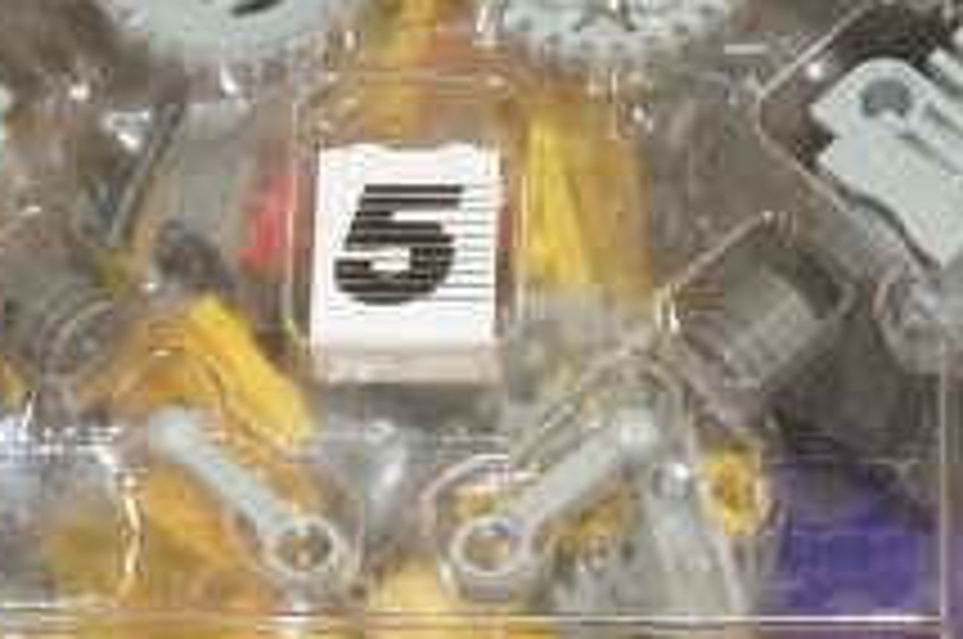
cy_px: 578
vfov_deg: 6.4
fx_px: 5743
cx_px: 1228
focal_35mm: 215
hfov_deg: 9.4
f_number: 8
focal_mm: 24
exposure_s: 1/60
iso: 400
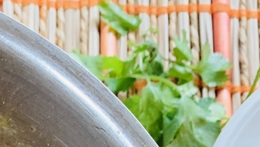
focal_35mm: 107
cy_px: 352
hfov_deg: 19.7
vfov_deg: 9.9
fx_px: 738
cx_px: 46
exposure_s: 1/60
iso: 250
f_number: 1.8
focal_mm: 4.25
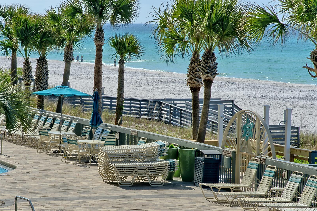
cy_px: 153
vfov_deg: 8.7
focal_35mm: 158
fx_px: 1392
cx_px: 110
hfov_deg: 13.0
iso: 100
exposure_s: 1/250
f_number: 9.5
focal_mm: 85
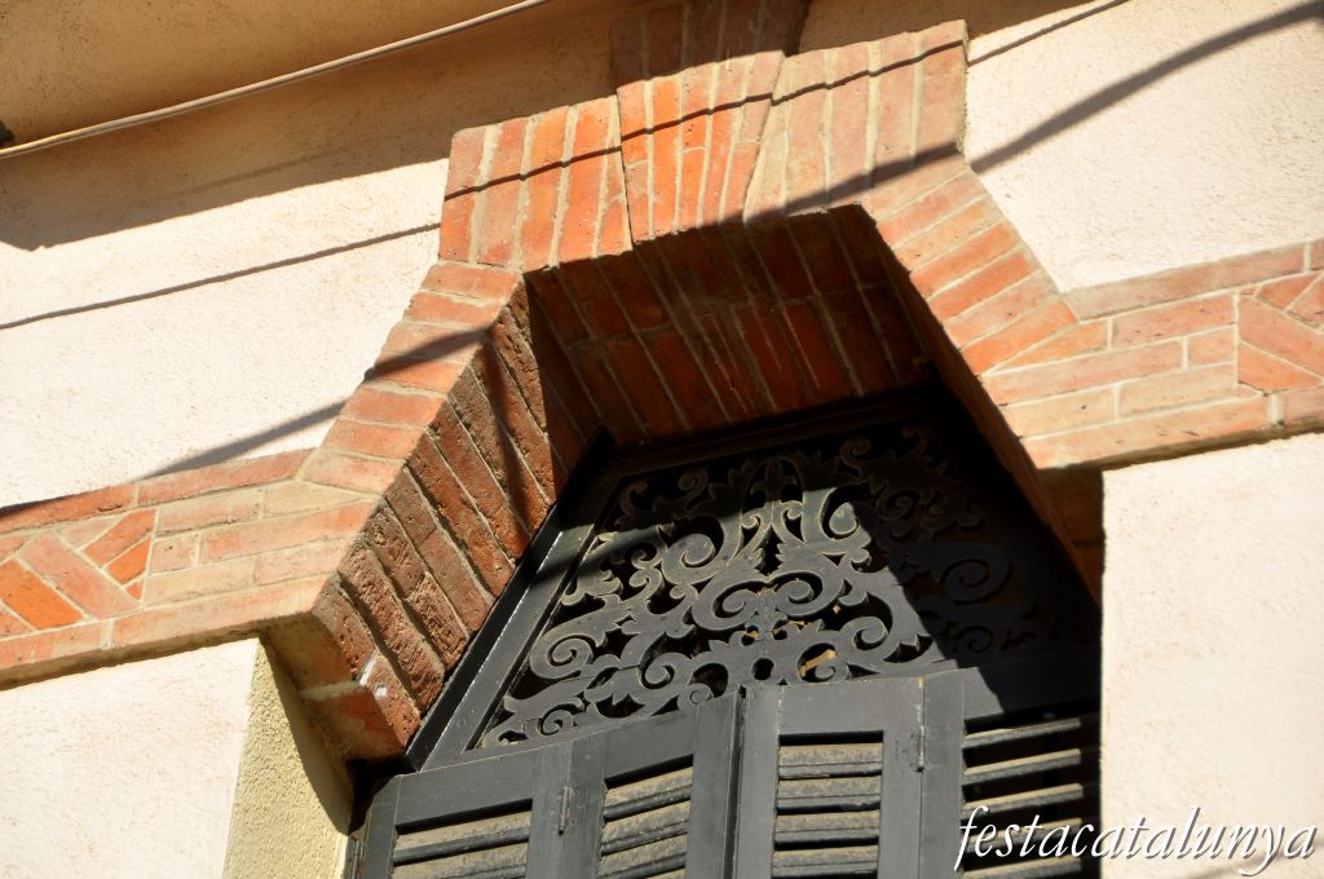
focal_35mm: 158
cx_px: 662
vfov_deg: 8.7
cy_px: 440
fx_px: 5785
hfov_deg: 13.1
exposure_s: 1/1250
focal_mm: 105
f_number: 6.3
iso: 320
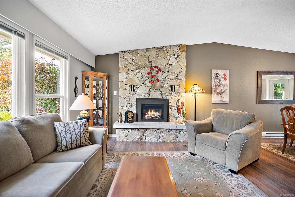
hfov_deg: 96.7
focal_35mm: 16
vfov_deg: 73.8
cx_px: 148
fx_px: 131
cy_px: 98
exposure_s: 1/13
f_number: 7.1
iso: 400
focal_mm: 16
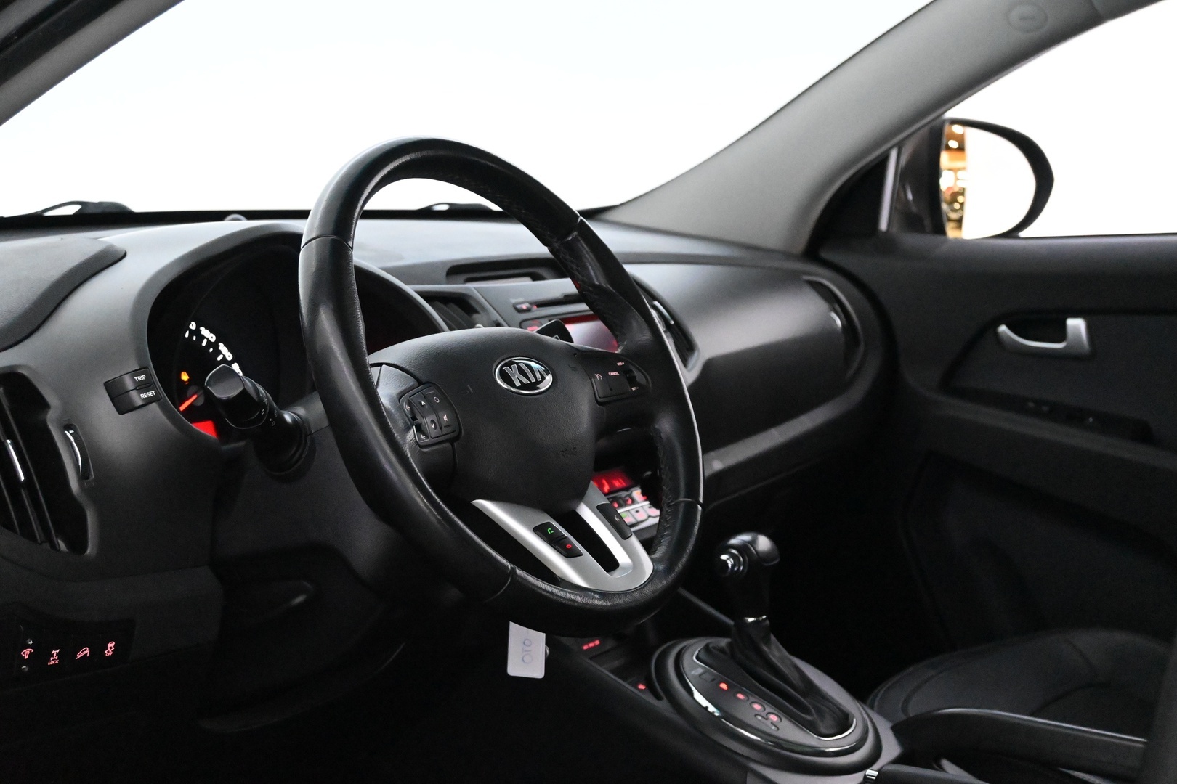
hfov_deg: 36.9
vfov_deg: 25.1
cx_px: 588
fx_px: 1765
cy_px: 392
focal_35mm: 54
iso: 12800
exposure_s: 1/60
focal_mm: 36
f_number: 5.3
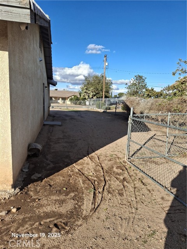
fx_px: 180
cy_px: 124
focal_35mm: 25
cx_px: 94
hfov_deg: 54.9
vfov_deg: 69.4
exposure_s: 1/1894
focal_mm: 4.69
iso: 32
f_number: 1.8
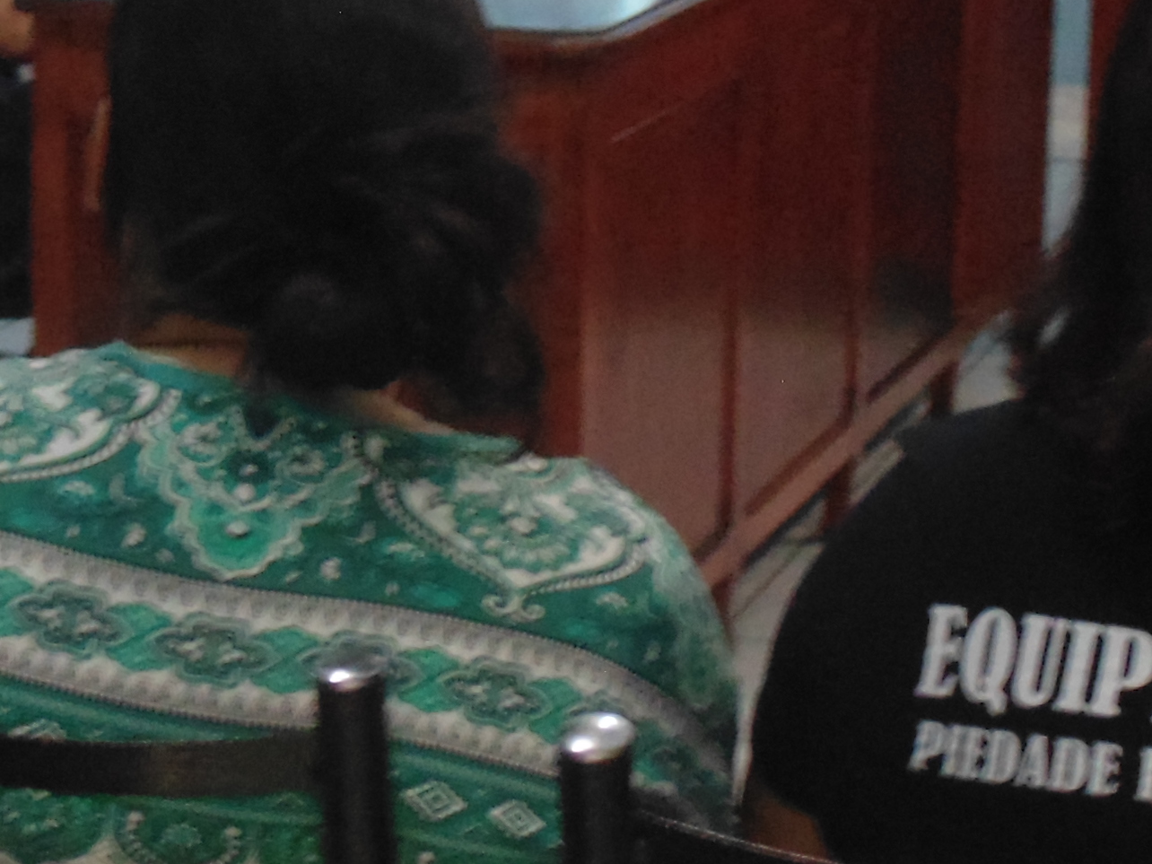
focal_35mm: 122
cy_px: 98
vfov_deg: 12.1
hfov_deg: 16.1
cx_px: 301
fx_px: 4060
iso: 400
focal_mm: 6.1
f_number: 3.3
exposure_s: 1/8
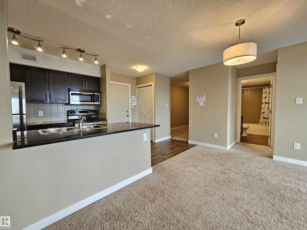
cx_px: 154
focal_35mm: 13
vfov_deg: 89.9
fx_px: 115
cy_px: 115
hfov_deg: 106.2
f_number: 2.2
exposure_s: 1/60
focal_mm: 2.2
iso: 400
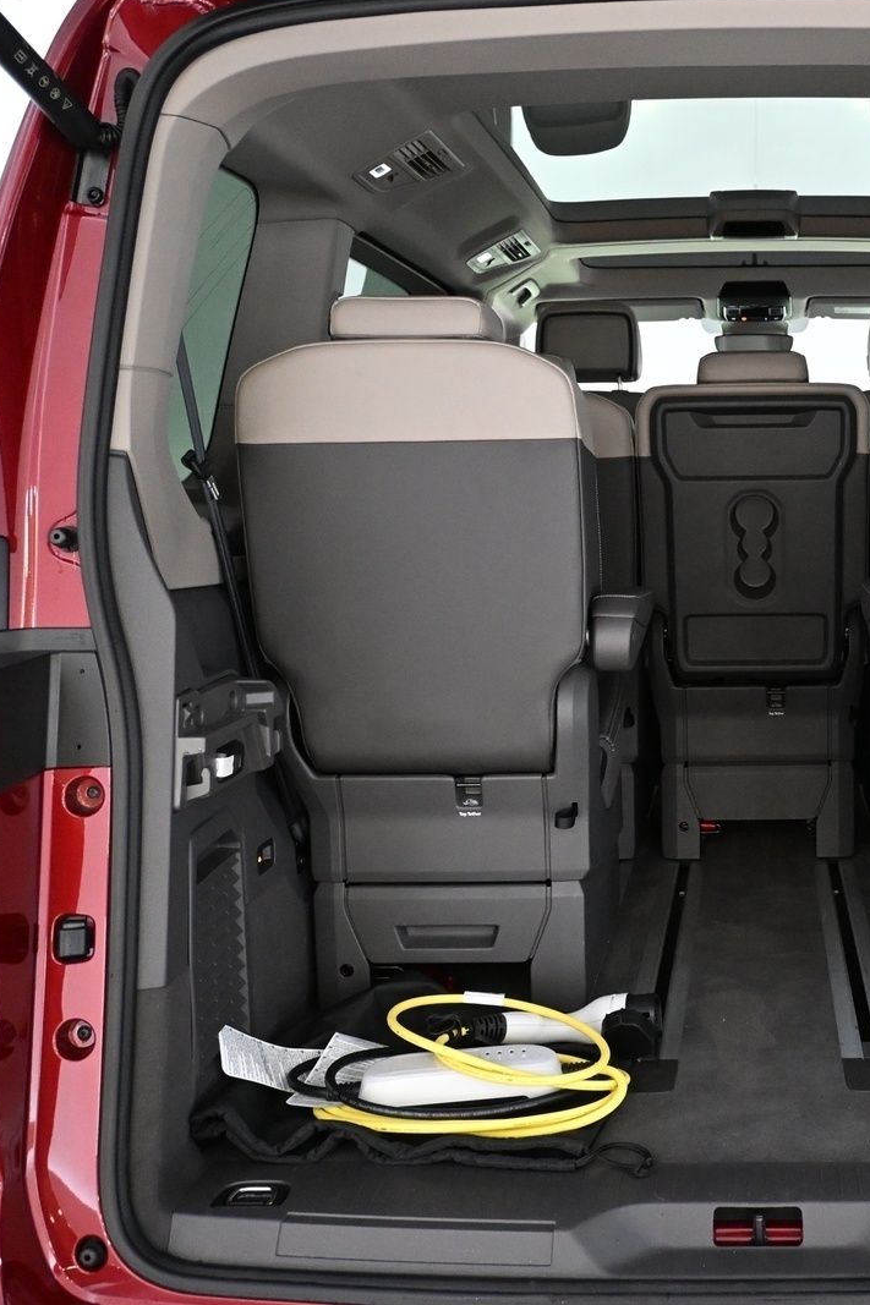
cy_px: 646
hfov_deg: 30.6
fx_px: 1528
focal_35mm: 42
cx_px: 759
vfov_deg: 46.3
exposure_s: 1/80
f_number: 3.8
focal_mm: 18.5
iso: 3200
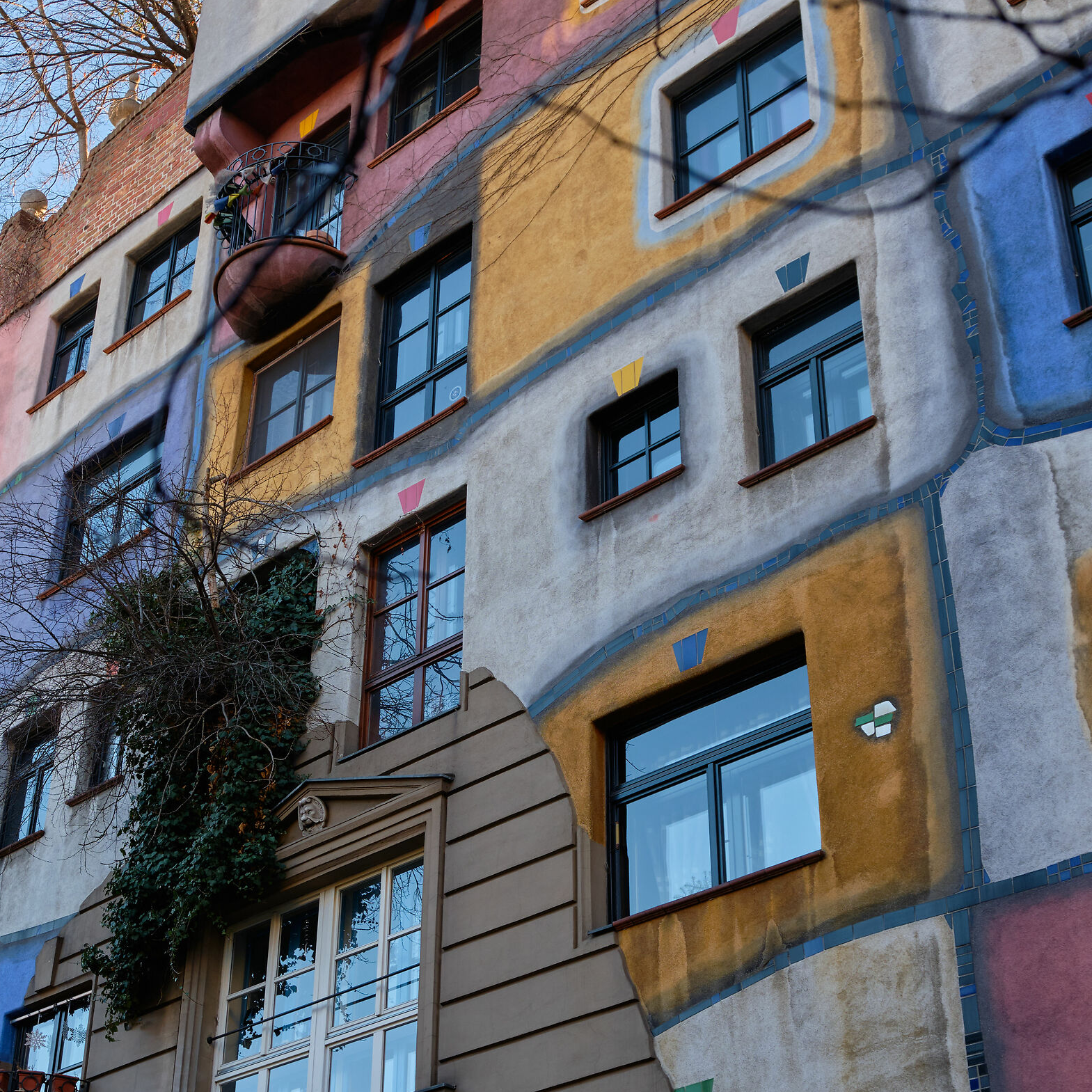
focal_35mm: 52
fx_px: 1856
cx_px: 541
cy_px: 642
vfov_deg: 32.7
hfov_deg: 32.8
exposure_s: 1/60
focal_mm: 26.5
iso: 200
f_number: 6.4
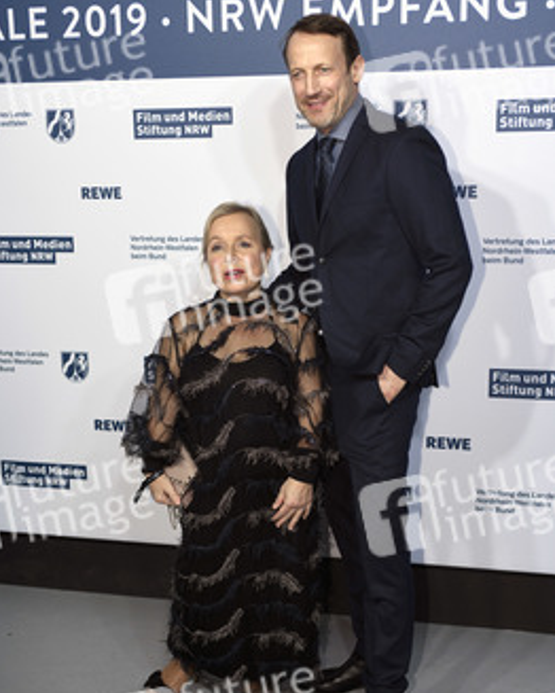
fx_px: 1128
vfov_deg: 34.1
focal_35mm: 55
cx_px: 275
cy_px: 401
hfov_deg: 27.6
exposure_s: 1/400
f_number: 4
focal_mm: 48
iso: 800
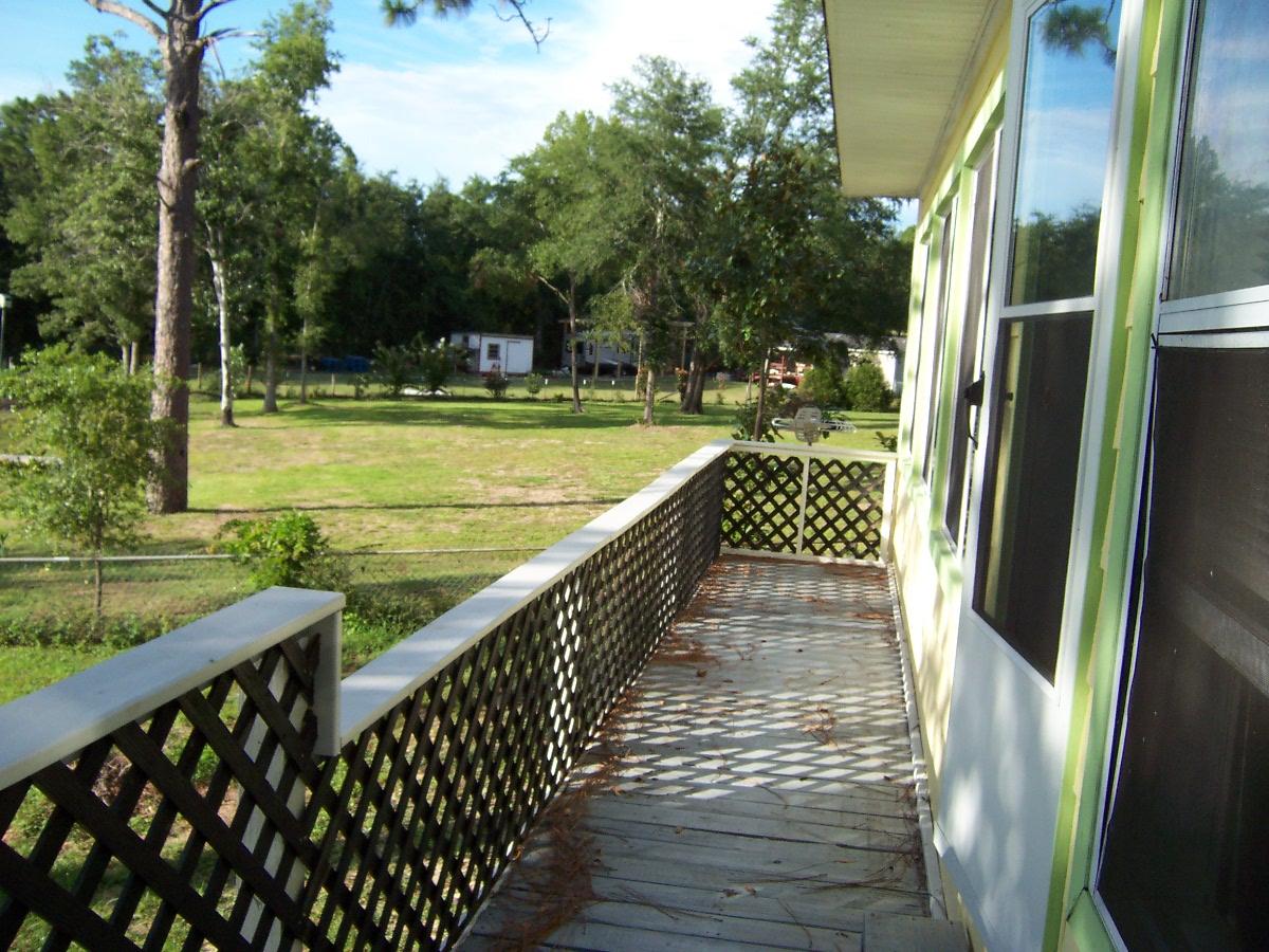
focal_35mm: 33
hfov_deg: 55.4
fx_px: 1210
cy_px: 476
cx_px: 634
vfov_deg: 42.9
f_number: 4
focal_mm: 5.5
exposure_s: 1/350
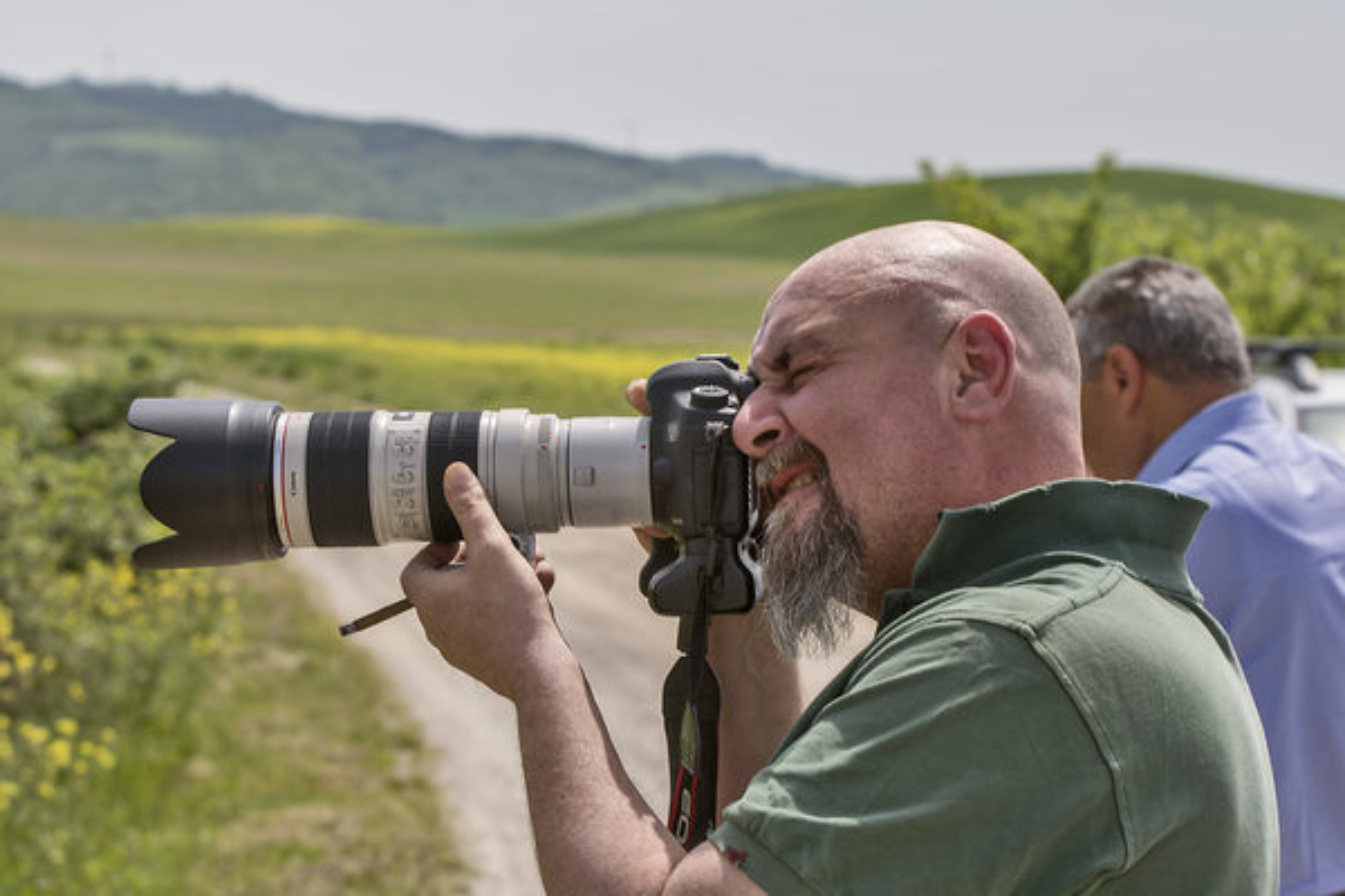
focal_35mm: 105
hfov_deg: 19.5
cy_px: 448
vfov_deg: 13.0
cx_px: 672
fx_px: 3923
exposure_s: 1/320
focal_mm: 70
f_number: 6.3
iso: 100
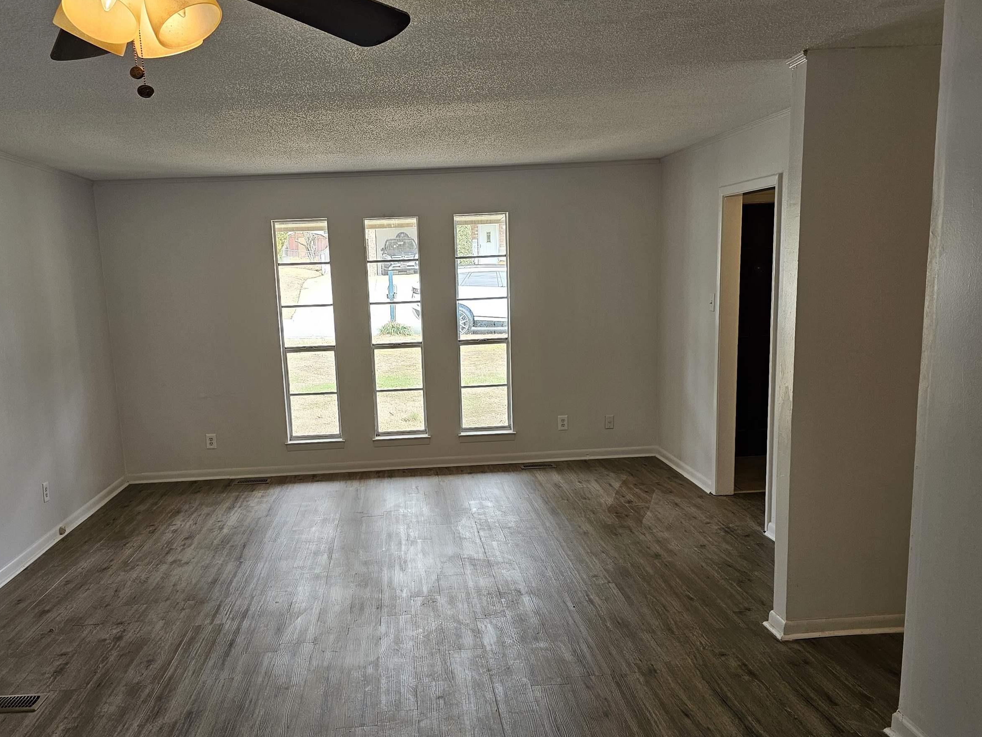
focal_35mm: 30
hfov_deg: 59.8
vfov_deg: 46.7
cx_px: 428
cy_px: 416
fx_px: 851
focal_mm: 6.3
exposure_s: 1/120
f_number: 1.7
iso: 100
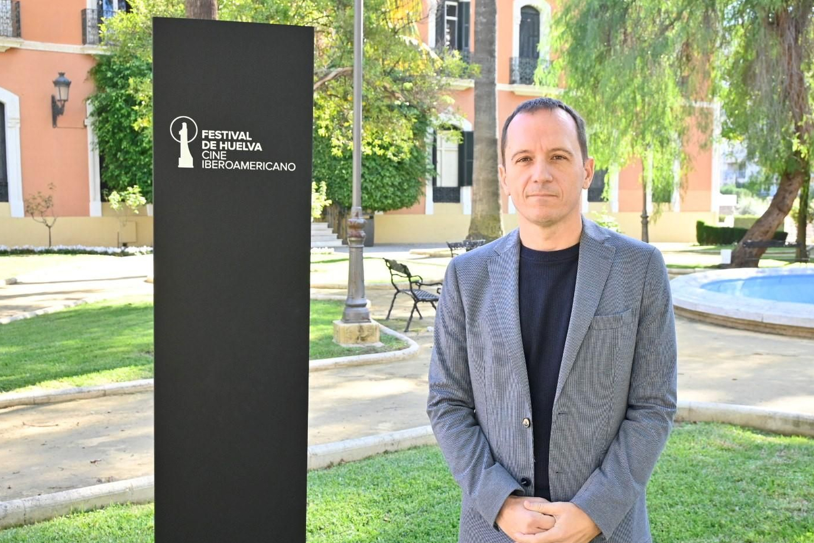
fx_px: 985
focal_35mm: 44
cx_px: 442
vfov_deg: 30.8
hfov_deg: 44.8
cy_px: 306
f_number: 5
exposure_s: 1/320
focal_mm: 25
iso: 640
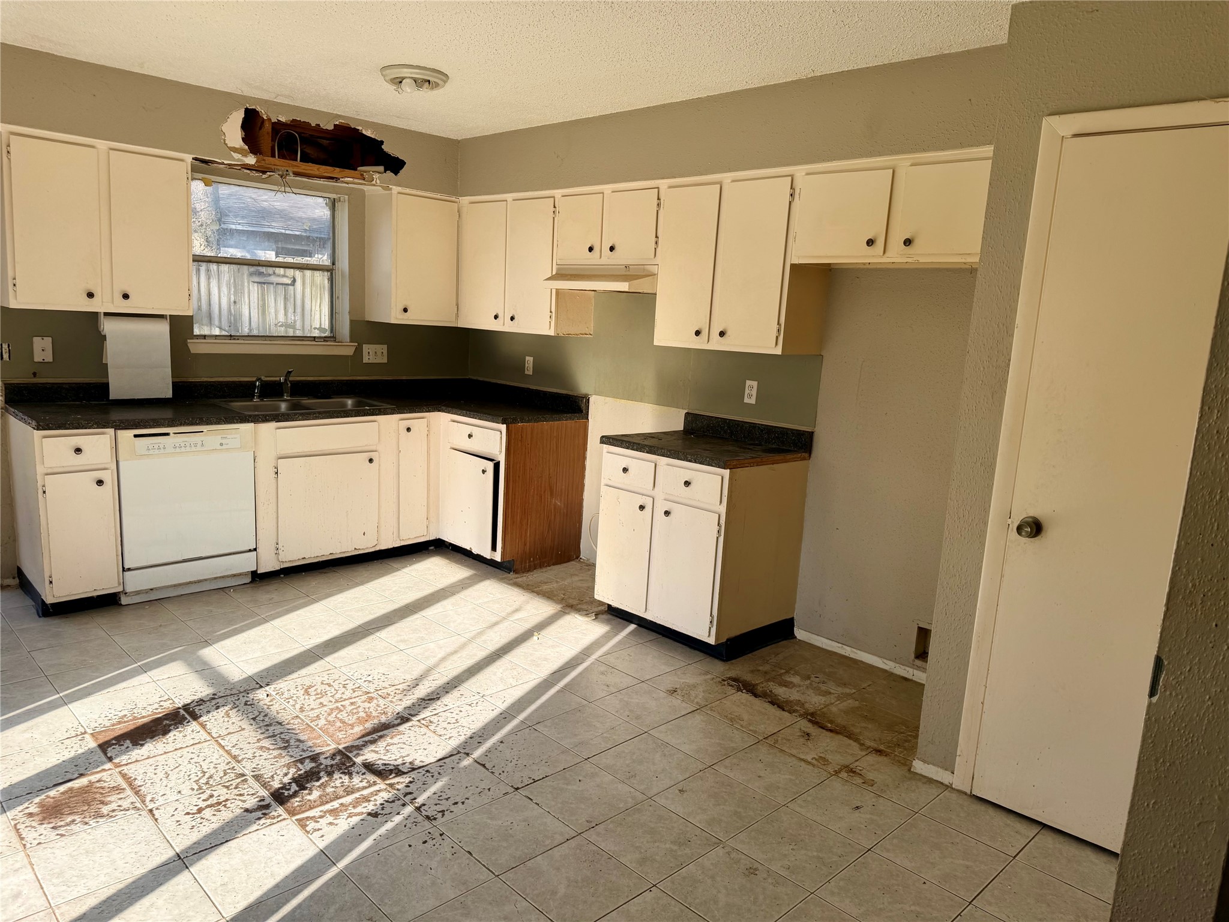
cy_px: 461
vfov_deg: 56.8
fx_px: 852
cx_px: 614
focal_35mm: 24
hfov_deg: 71.6
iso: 80
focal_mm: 6.76
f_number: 1.78
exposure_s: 1/1018
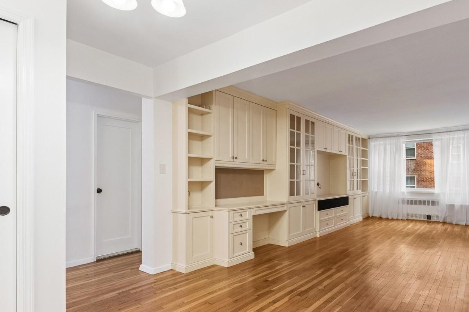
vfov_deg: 61.6
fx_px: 261
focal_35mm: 20
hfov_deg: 83.1
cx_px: 279
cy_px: 181
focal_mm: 15
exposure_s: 1/25
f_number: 14
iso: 2500
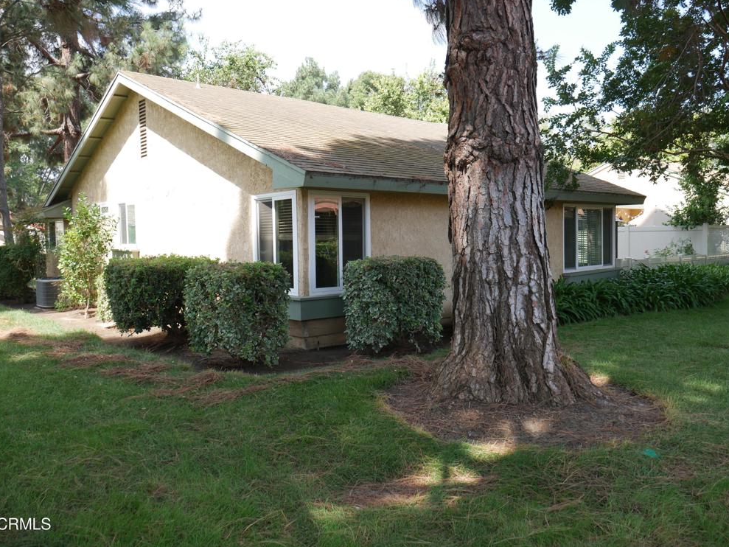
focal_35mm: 29
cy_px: 266
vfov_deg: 48.2
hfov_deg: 61.6
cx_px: 372
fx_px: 611
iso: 200
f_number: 5
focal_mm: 14
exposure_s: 1/250
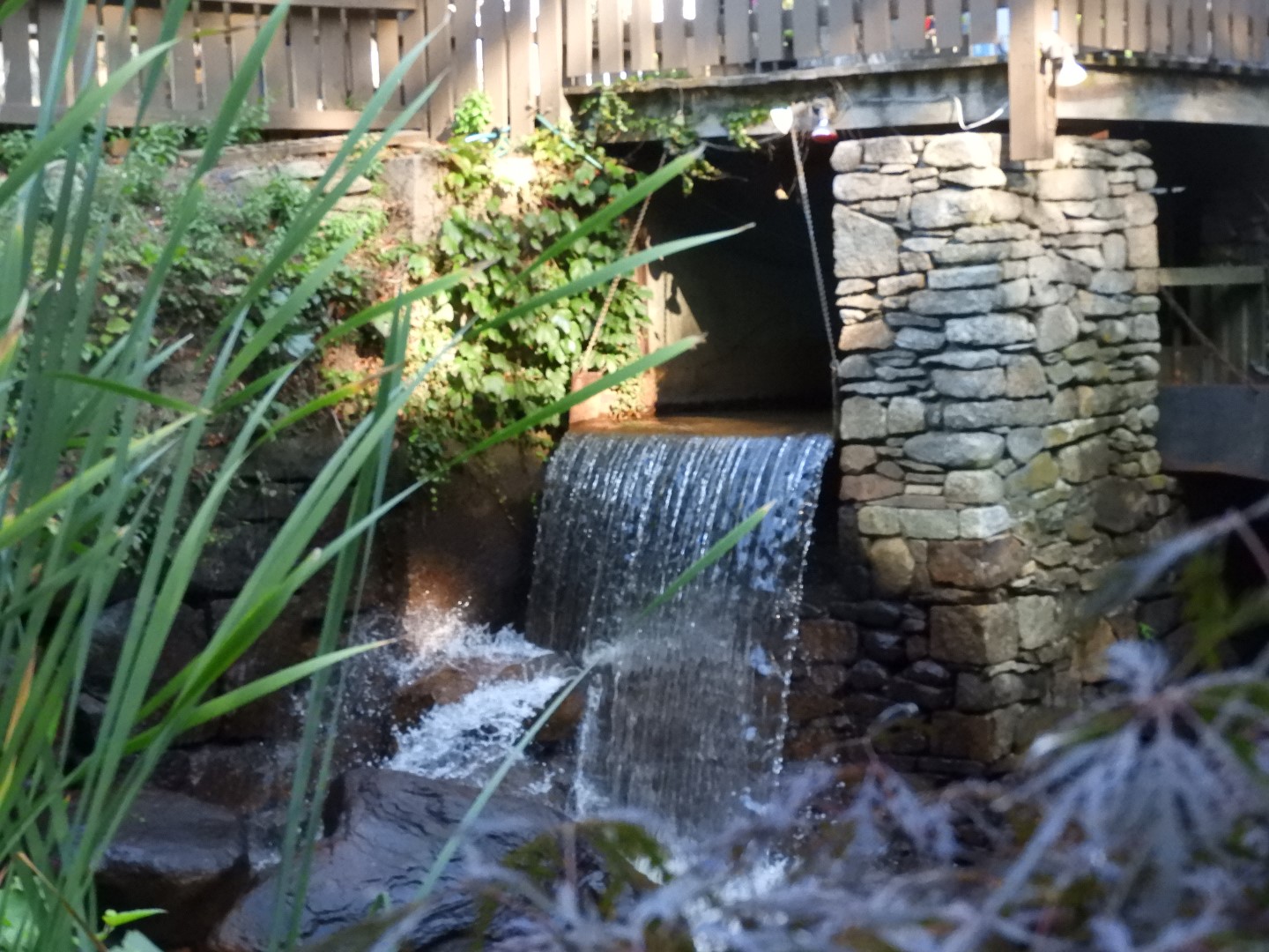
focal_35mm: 80
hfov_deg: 24.4
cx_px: 634
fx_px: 2933
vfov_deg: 18.4
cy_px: 476
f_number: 4.5
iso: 1600
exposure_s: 1/500
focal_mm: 14.3
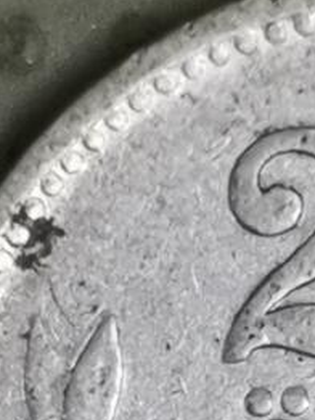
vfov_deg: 5.5
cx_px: 378
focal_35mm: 358
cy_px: 616
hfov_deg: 4.1
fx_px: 4340
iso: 400
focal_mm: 4.75
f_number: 1.8
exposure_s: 1/25.7
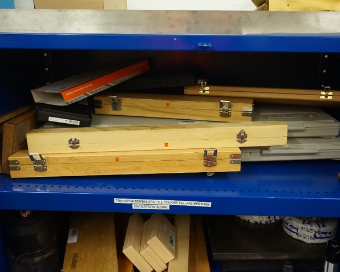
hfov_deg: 52.8
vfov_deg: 43.4
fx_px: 342
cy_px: 136
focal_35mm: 34
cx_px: 178
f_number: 4
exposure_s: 1/160
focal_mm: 20
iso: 2000
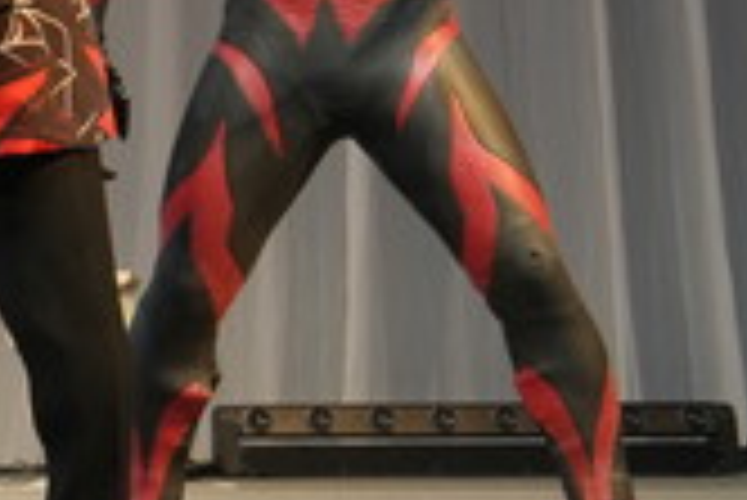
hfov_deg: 8.1
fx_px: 4507
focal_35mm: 217
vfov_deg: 6.3
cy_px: -124
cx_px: -1467
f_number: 8
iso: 640
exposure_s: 1/60
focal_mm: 36
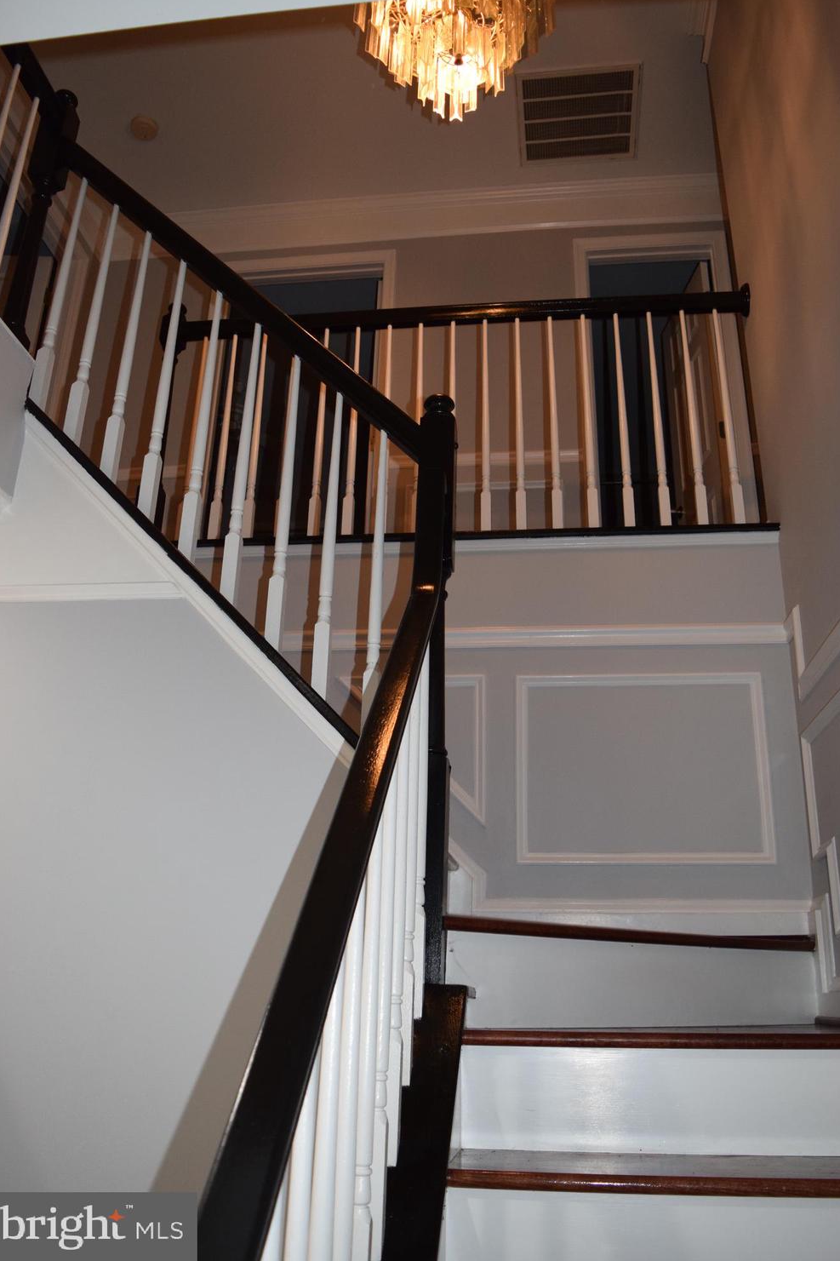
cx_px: 420
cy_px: 608
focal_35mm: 28
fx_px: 980
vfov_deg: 65.5
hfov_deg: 46.4
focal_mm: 18
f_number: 3.5
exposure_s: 1/60
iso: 1000
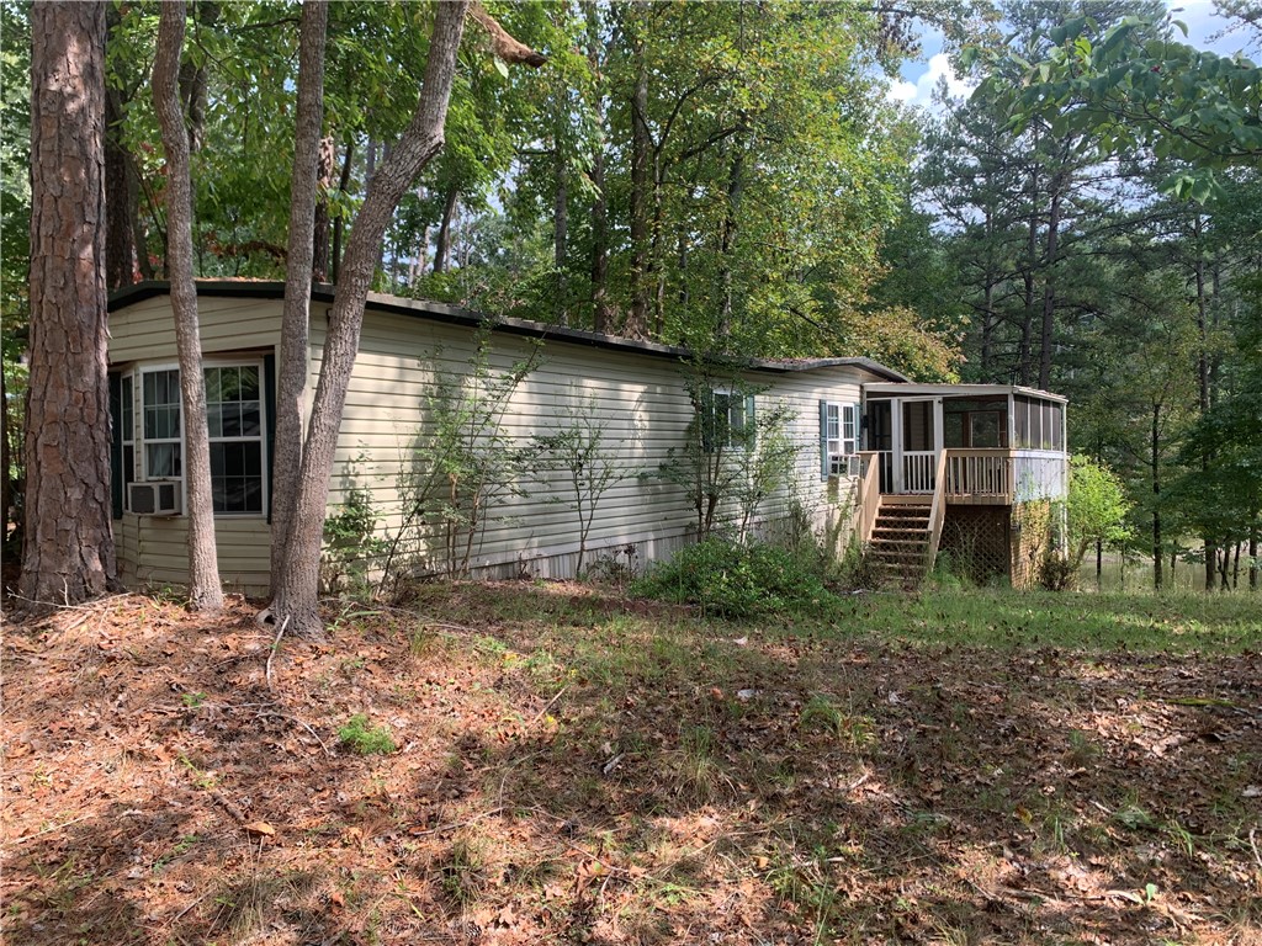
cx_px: 631
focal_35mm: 26
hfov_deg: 67.3
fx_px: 948
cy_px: 473
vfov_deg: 53.1
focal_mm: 4.25
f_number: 1.8
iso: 25
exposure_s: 1/391
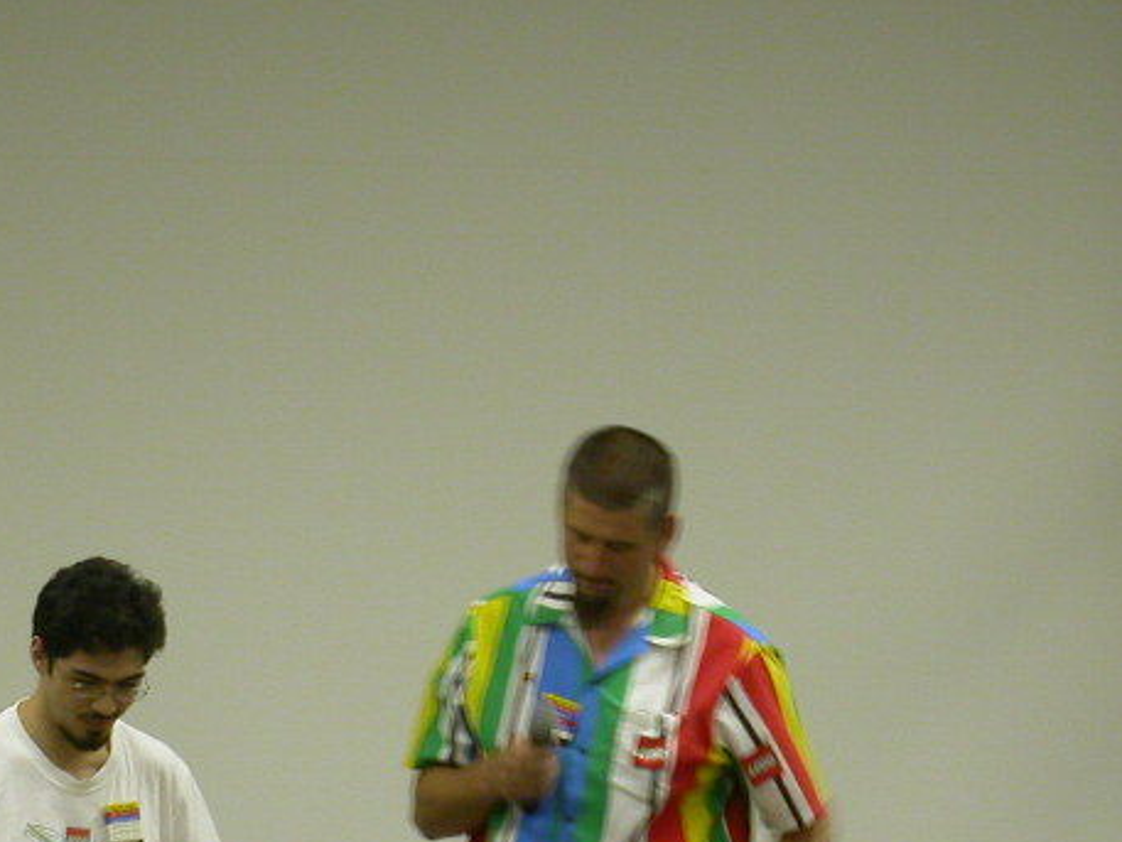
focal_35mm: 345
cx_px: 223
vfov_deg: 4.3
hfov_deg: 5.7
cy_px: 781
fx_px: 11185
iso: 100
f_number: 5.1
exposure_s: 1/6.8
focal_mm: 32
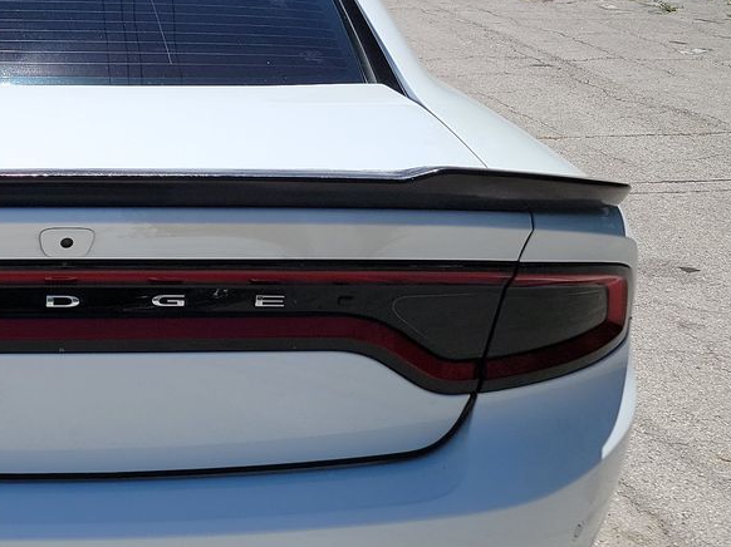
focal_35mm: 66
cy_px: 299
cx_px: -35
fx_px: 1393
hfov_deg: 27.4
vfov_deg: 22.2
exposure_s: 1/1346
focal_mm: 6.7
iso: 50
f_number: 1.8
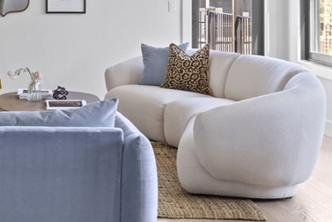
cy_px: -15
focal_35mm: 95
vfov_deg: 14.1
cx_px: -8
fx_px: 877
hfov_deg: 20.7
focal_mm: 35
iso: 320
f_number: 7.1
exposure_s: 1/8
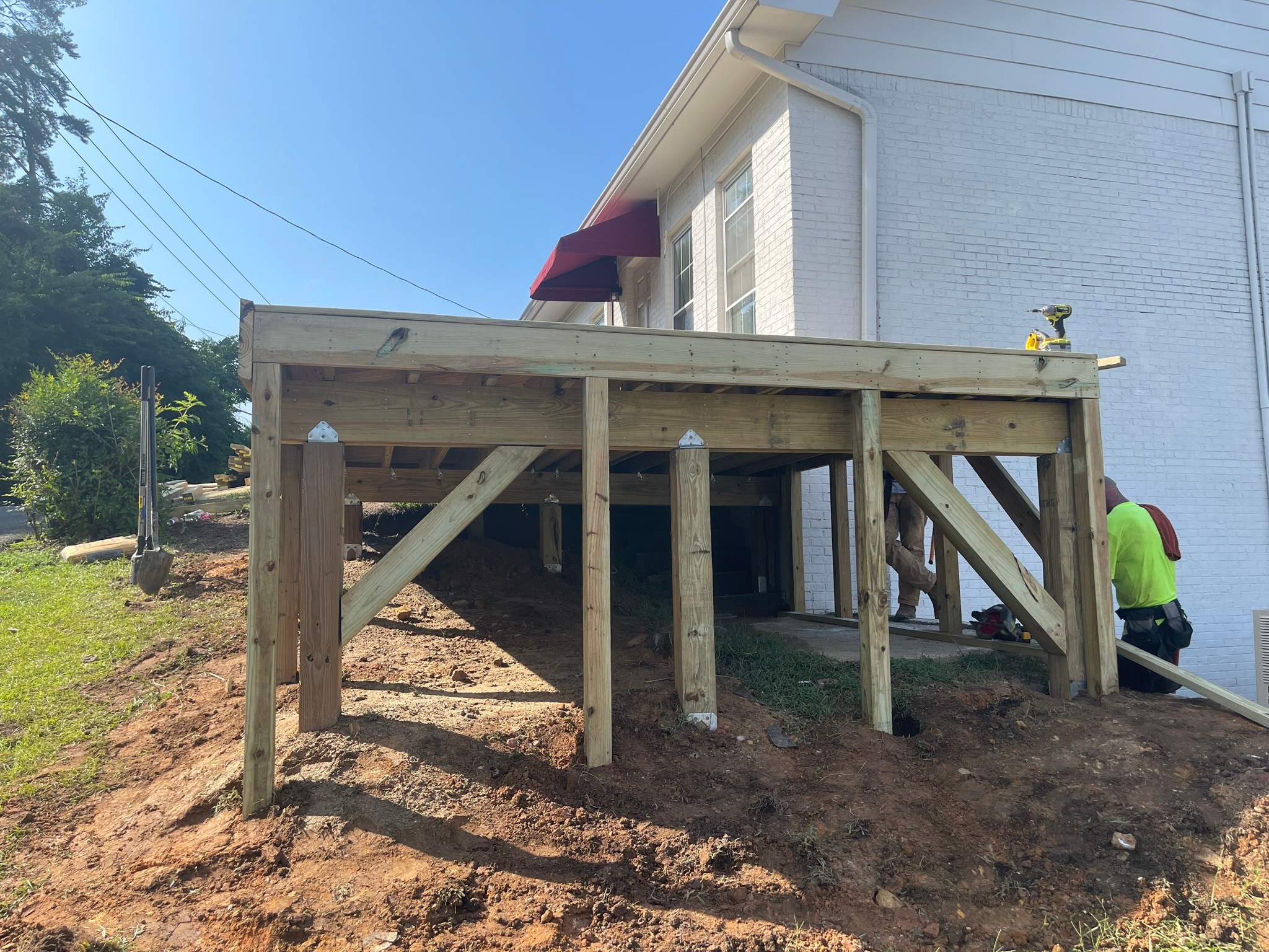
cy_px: 476
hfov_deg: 67.3
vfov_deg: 53.1
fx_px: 953
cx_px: 634
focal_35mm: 26
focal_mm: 5.1
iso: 32
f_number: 1.6
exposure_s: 1/1821
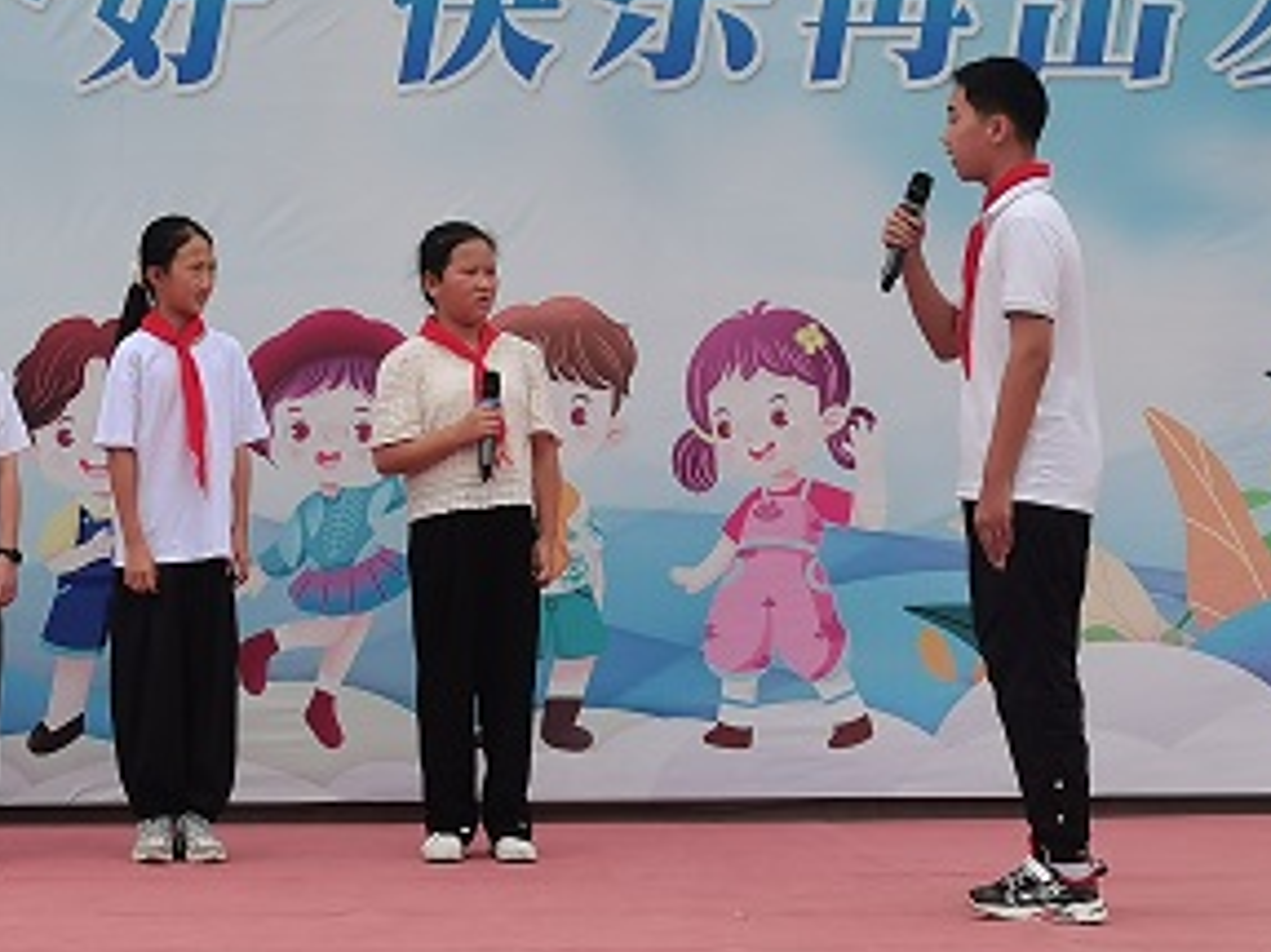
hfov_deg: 20.5
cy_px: 153
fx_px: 3487
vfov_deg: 15.4
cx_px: 292
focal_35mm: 95
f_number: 1.8
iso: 50
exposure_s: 1/1267
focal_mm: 5.58
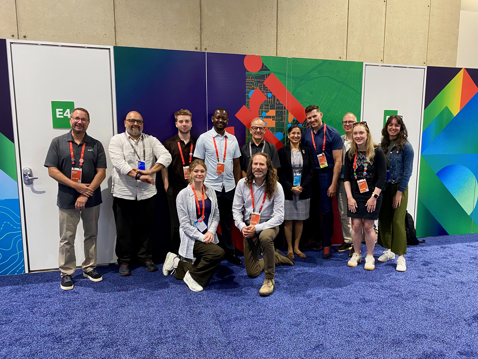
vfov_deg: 53.1
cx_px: 239
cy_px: 180
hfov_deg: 67.3
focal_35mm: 26
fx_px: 359
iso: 320
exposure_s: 1/60
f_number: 1.8
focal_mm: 4.25
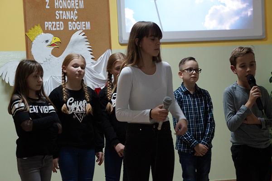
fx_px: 555
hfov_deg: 27.5
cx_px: 136
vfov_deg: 18.5
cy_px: 90
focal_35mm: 74
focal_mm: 49
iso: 3200
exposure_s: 1/80
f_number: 5
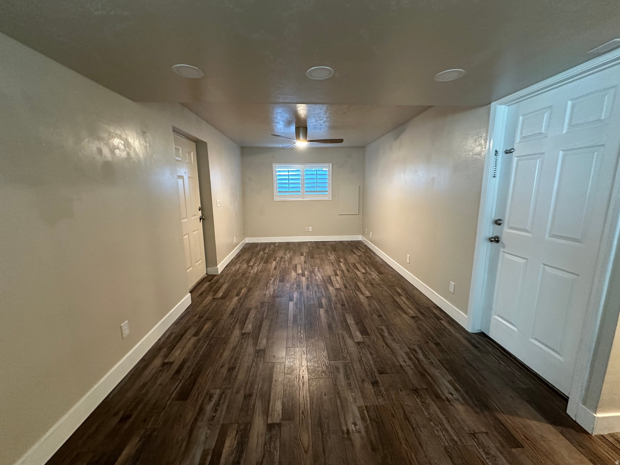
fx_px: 251
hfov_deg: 102.1
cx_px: 310
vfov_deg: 85.7
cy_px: 232
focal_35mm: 14
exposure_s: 1/60
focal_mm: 2.22
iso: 640
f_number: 2.2
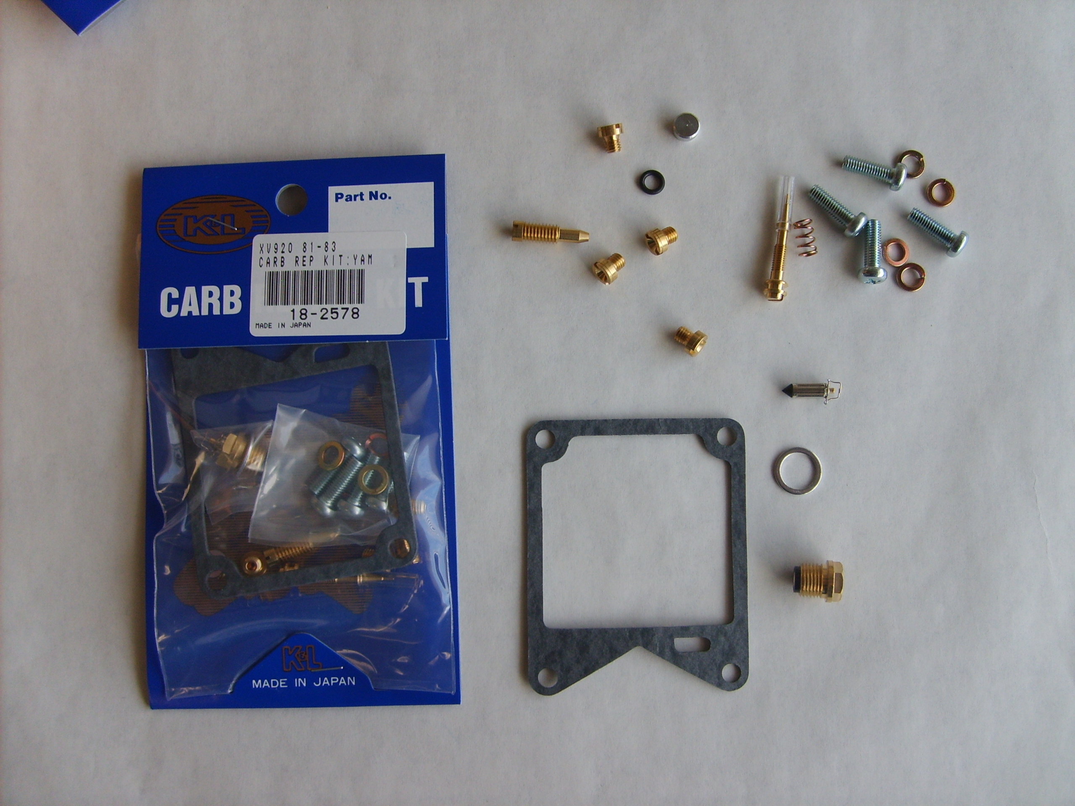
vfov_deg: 40.7
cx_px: 538
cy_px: 403
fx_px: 1087
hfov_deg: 52.6
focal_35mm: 35
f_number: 2.8
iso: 50
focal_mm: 5.8
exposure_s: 1/90
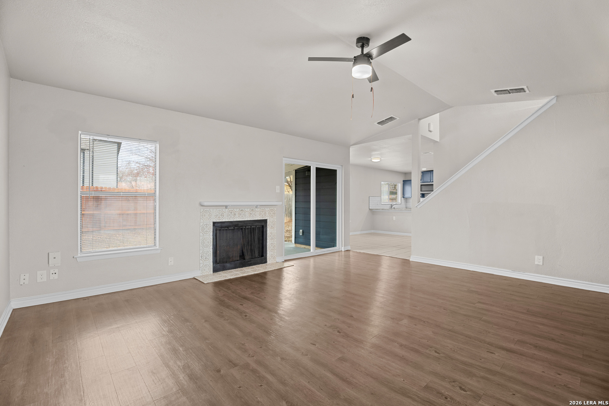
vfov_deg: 71.7
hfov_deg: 94.6
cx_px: 304
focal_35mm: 17
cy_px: 203
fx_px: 281
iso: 400
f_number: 8
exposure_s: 1/5
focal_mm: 16.6
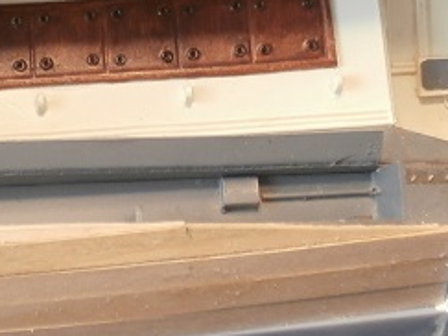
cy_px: 39
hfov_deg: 15.5
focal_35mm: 125
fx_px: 1617
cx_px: 4
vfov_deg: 11.8
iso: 200
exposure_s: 1/20
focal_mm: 6.67
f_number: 3.9
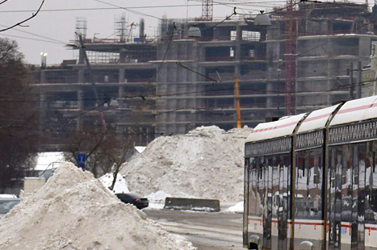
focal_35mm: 183
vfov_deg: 7.5
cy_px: 40
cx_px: 570
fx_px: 1914
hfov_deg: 10.8
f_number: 7.1
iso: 400
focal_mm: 38
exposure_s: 1/400
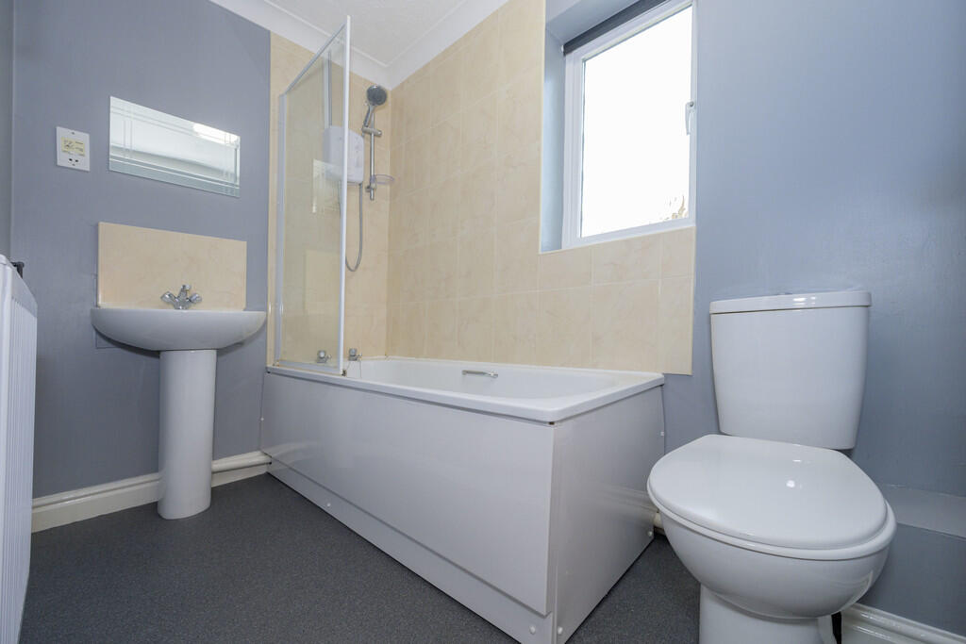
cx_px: 483
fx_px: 376
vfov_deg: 81.2
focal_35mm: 14
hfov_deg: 104.2
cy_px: 322
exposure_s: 1/125
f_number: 7.1
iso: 800
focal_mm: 14
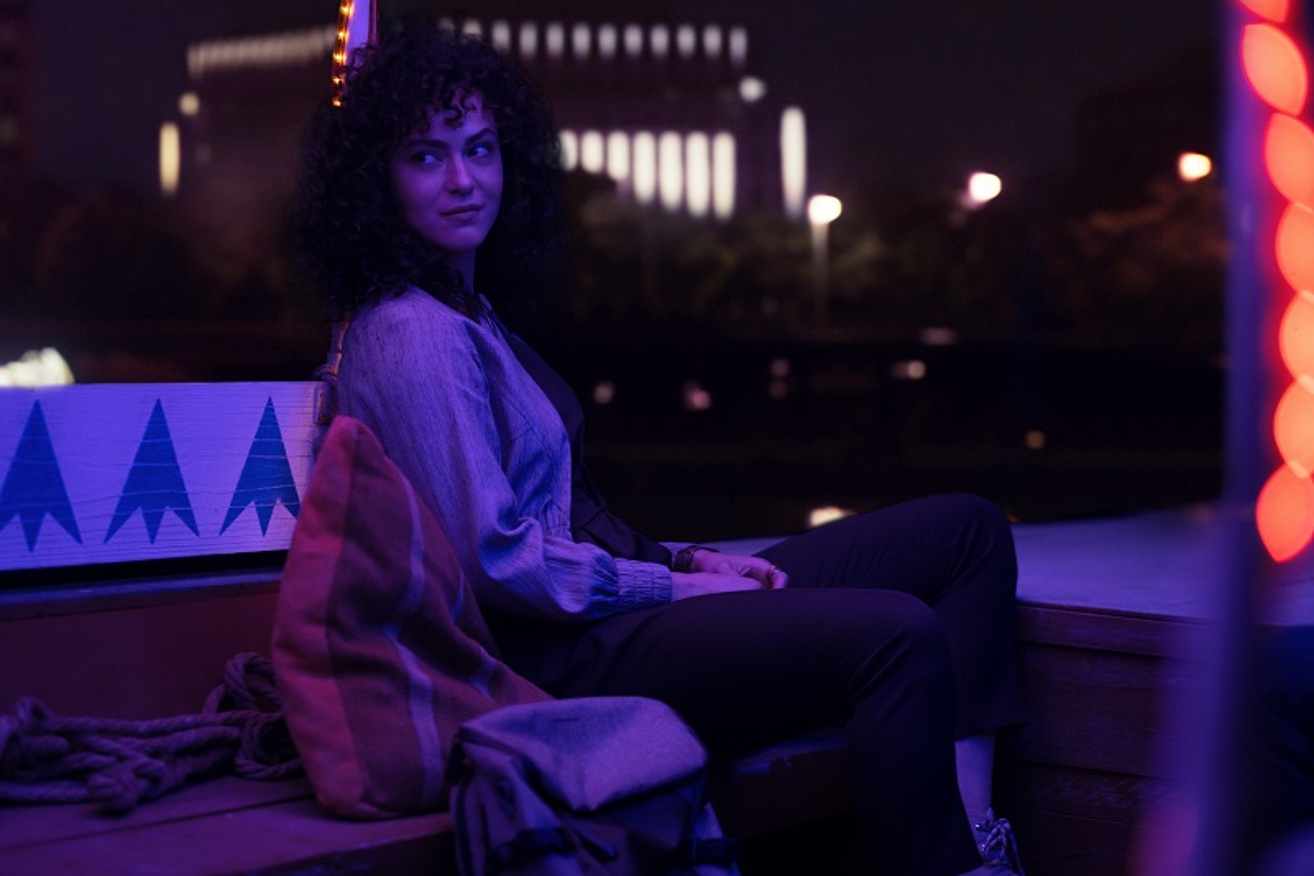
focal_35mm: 84
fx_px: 3065
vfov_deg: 16.3
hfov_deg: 24.2
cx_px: 657
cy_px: 438
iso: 500
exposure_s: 1/400
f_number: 1.2
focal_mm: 56
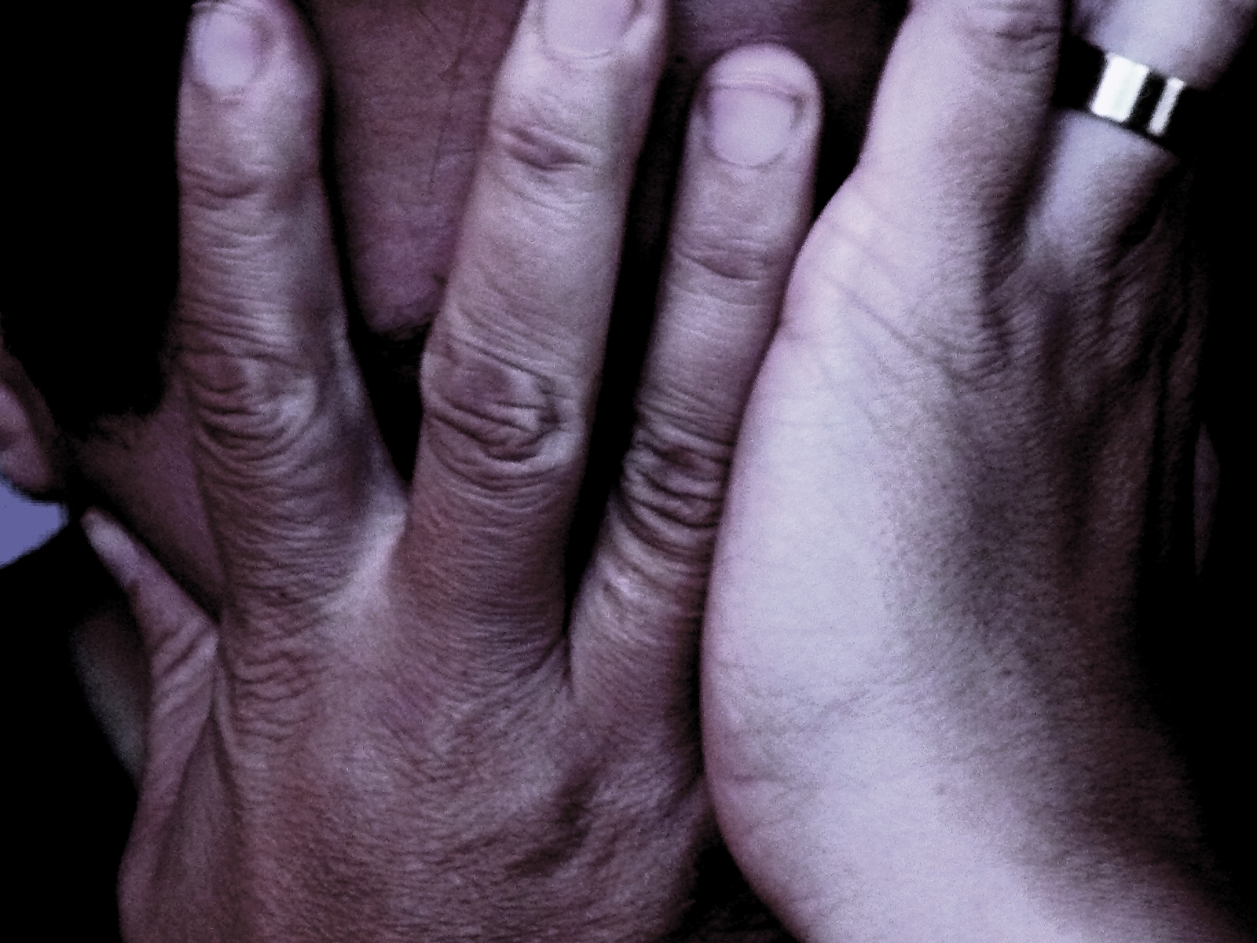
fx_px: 4575
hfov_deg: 15.6
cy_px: 472
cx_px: 628
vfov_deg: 11.8
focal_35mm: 126
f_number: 3.2
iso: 800
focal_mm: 15
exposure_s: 1/100
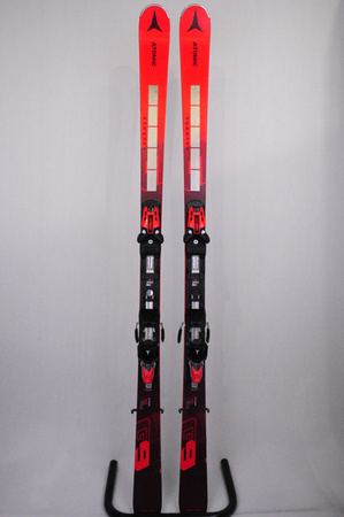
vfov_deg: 59.5
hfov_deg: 41.6
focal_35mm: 32
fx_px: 453
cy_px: 258
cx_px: 172
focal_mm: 21
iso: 3200
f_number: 16
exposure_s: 1/180
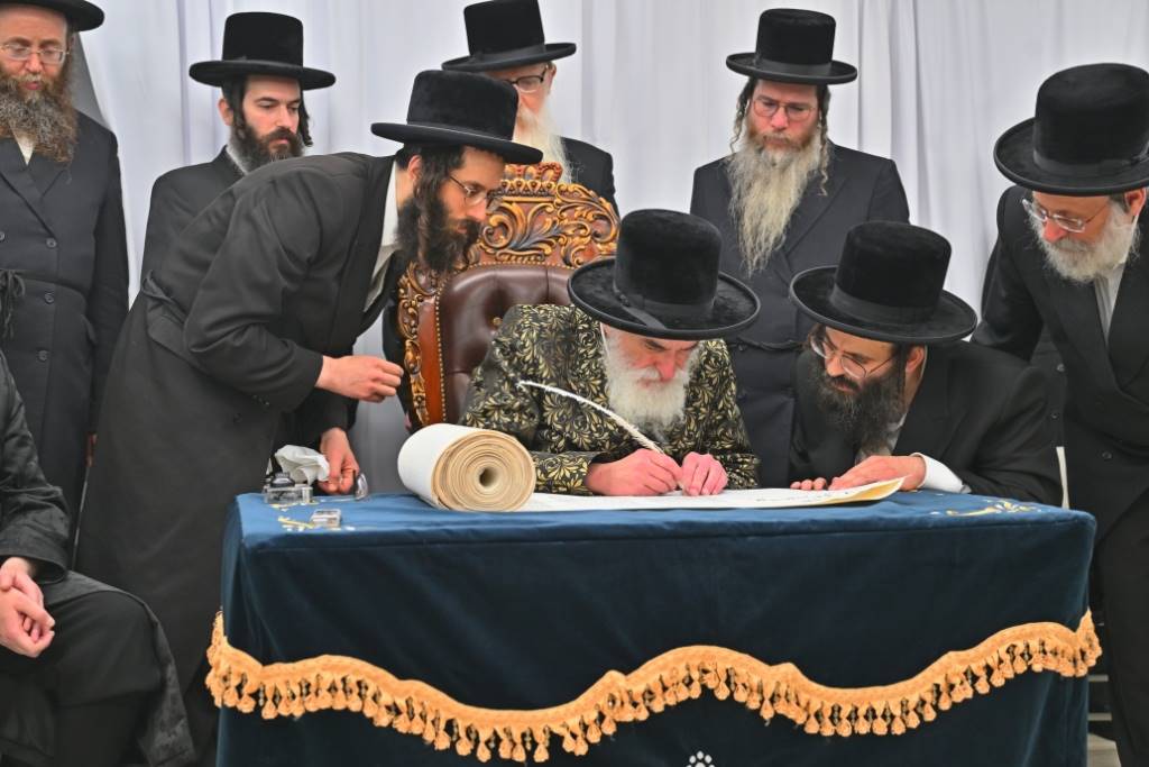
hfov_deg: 43.6
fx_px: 1436
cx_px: 574
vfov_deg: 29.9
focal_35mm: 45
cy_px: 384
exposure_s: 1/250
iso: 500
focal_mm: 45
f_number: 4
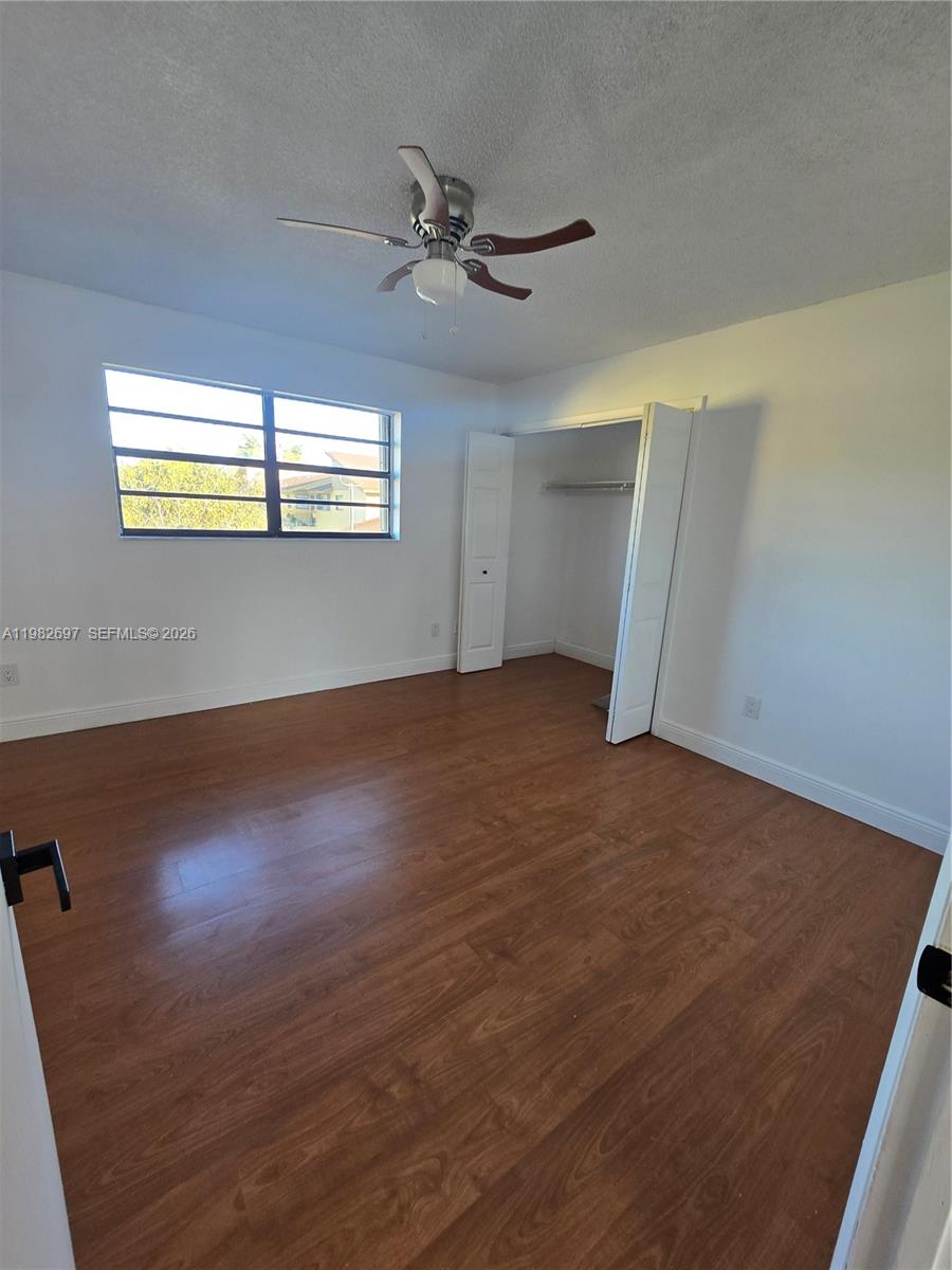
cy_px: 635
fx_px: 477
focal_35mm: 13
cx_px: 476
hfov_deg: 89.9
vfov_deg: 106.2
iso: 64
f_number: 2.2
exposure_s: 1/60
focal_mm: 2.2
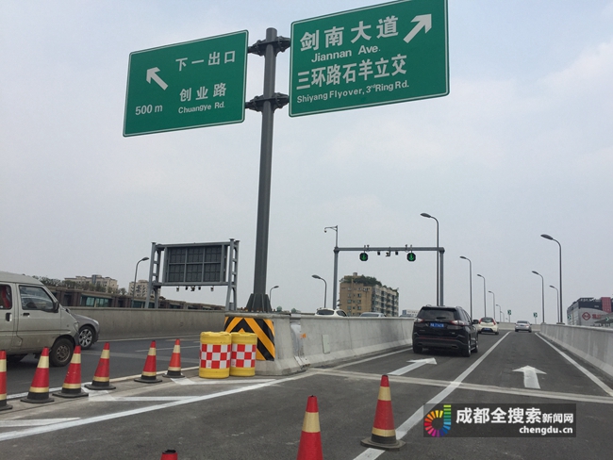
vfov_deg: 48.3
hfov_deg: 61.6
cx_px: 306
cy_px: 230
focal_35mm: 29
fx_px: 514
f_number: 2.2
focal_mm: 4.15
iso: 32
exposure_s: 1/2825
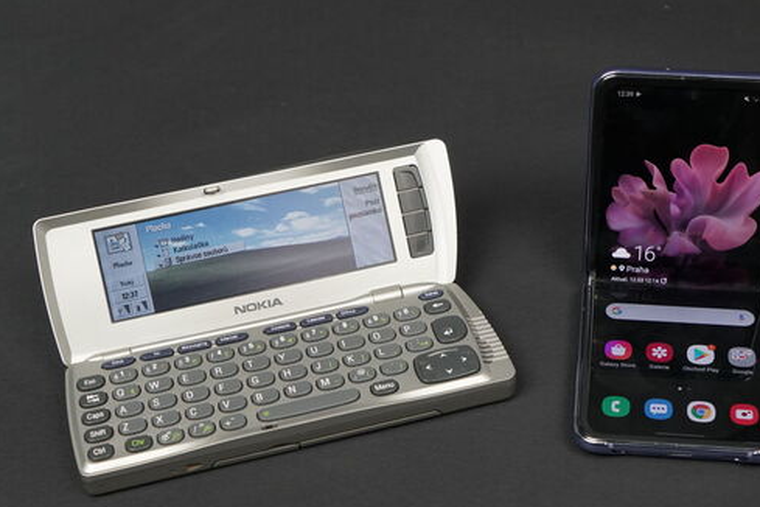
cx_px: 448
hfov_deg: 33.8
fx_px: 1245
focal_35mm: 59
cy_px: 288
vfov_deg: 23.0
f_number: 8
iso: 3200
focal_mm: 47
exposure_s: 1/200
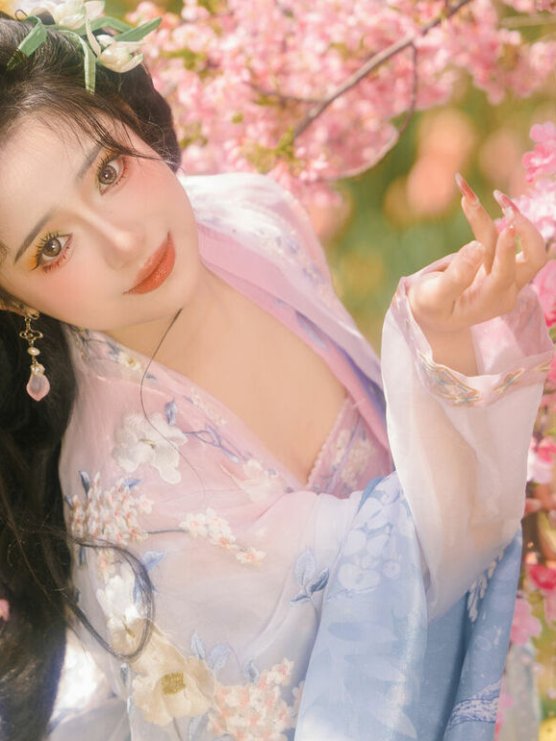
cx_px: 211
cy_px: 382
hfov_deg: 5.4
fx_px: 5934
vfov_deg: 7.2
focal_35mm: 277
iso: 100
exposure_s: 1/640
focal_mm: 142
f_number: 2.8
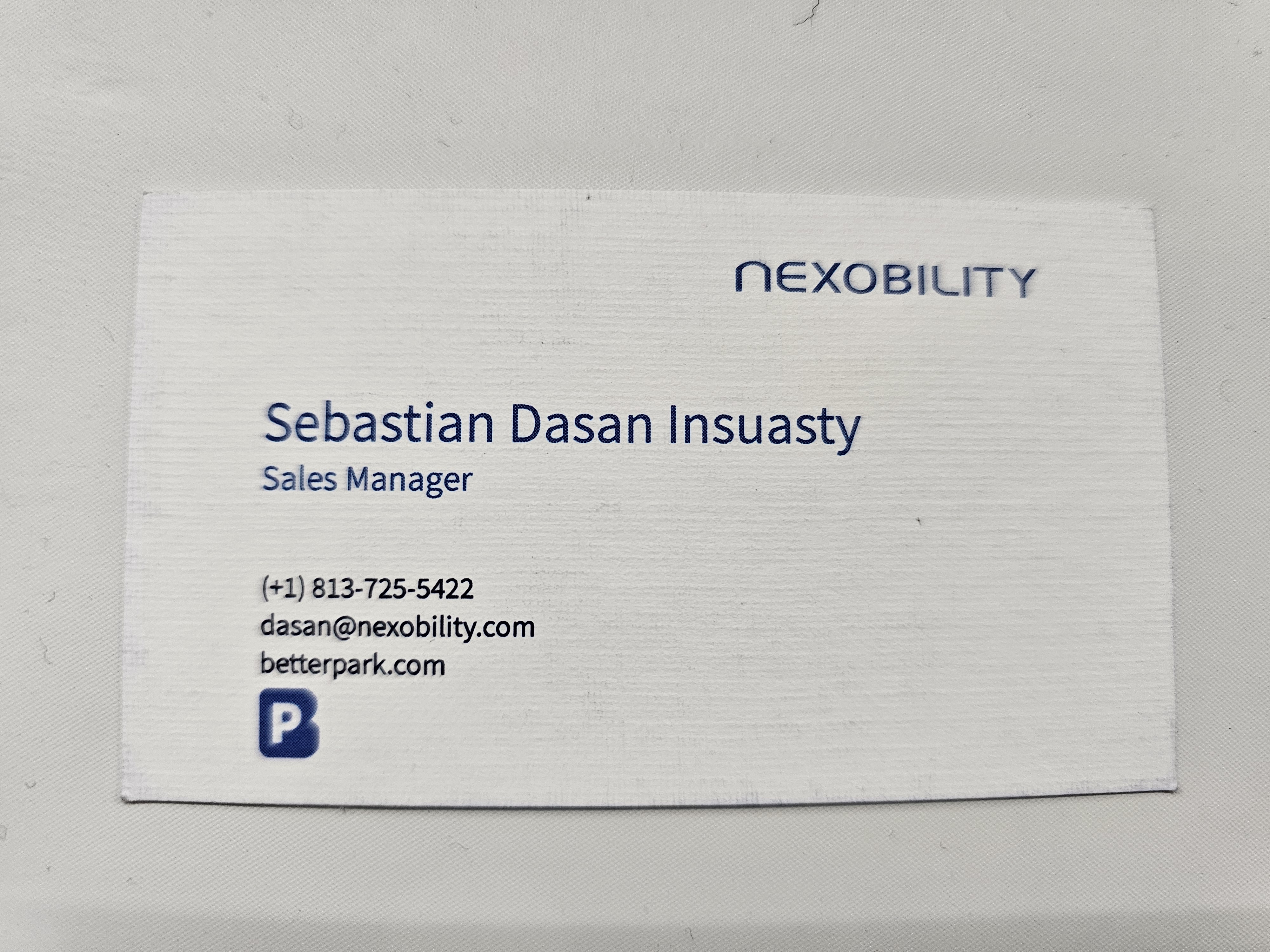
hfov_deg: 73.9
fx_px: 844
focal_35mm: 23
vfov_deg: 58.9
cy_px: 476
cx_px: 635
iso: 250
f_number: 1.7
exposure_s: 1/120
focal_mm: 6.3
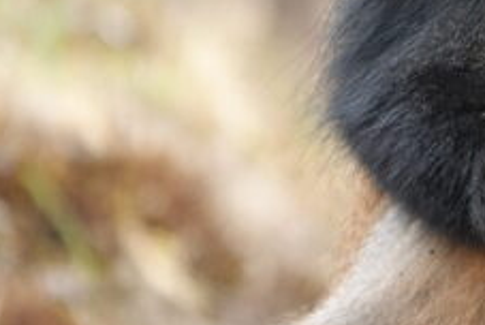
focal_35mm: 1580
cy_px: 26
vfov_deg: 0.9
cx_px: 594
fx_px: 21313
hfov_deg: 1.3
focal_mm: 219.76
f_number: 4
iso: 400
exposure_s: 1/250
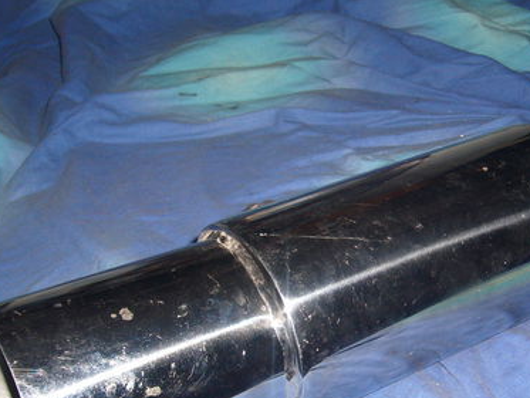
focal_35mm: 60
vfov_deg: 24.3
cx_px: 321
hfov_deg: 32.1
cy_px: 260
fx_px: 919
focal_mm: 5.8
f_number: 2.8
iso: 100
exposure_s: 1/60
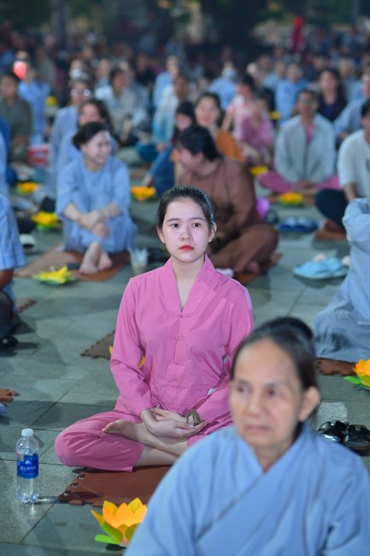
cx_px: 185
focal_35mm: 85
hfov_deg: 16.1
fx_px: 1311
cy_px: 278
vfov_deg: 23.9
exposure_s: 1/125
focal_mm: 85
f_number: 2.8
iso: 1000
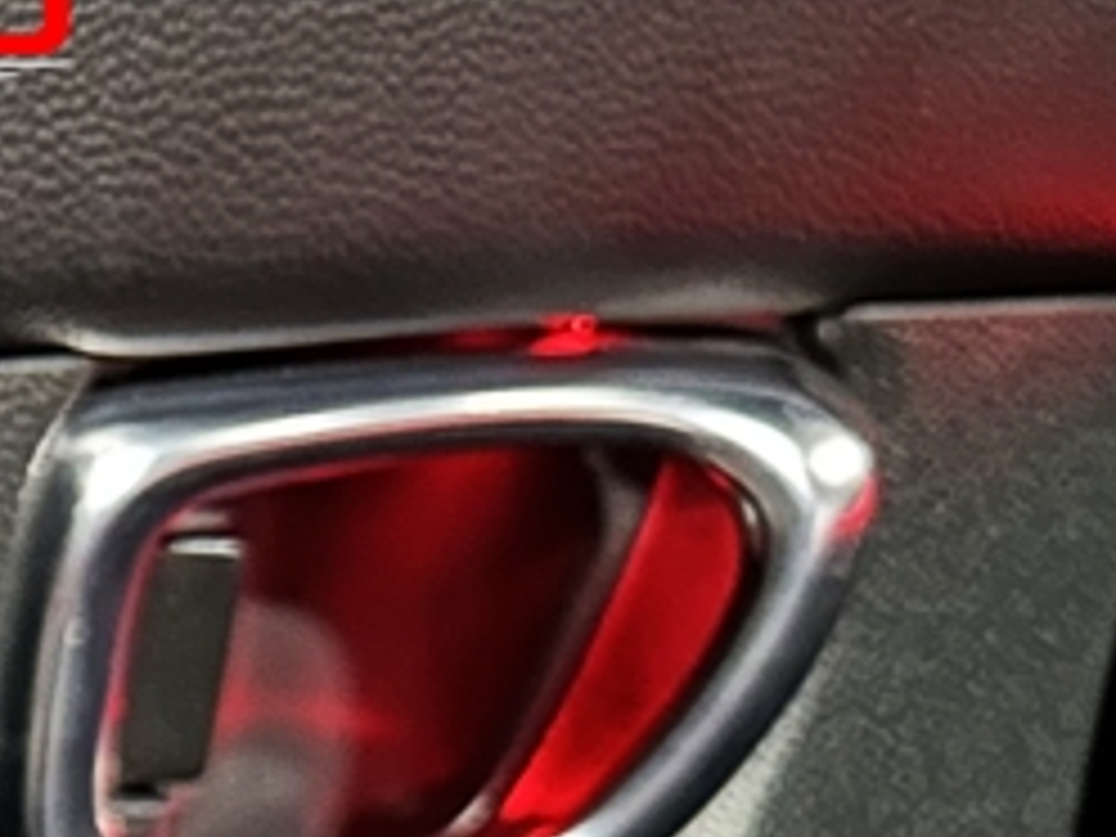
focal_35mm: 145
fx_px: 4675
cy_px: 1037
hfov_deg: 10.4
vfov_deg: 10.1
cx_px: -2043
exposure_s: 1/9
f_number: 1.78
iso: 1600
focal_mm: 6.86
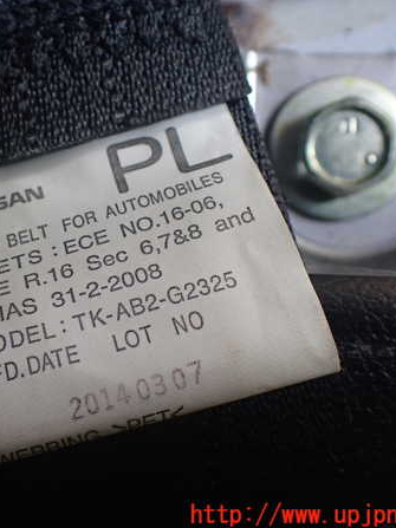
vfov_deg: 43.9
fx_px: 656
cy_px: 265
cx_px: 103
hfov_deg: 33.0
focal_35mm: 43
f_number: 2.4
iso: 400
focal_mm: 5.79
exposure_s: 1/125
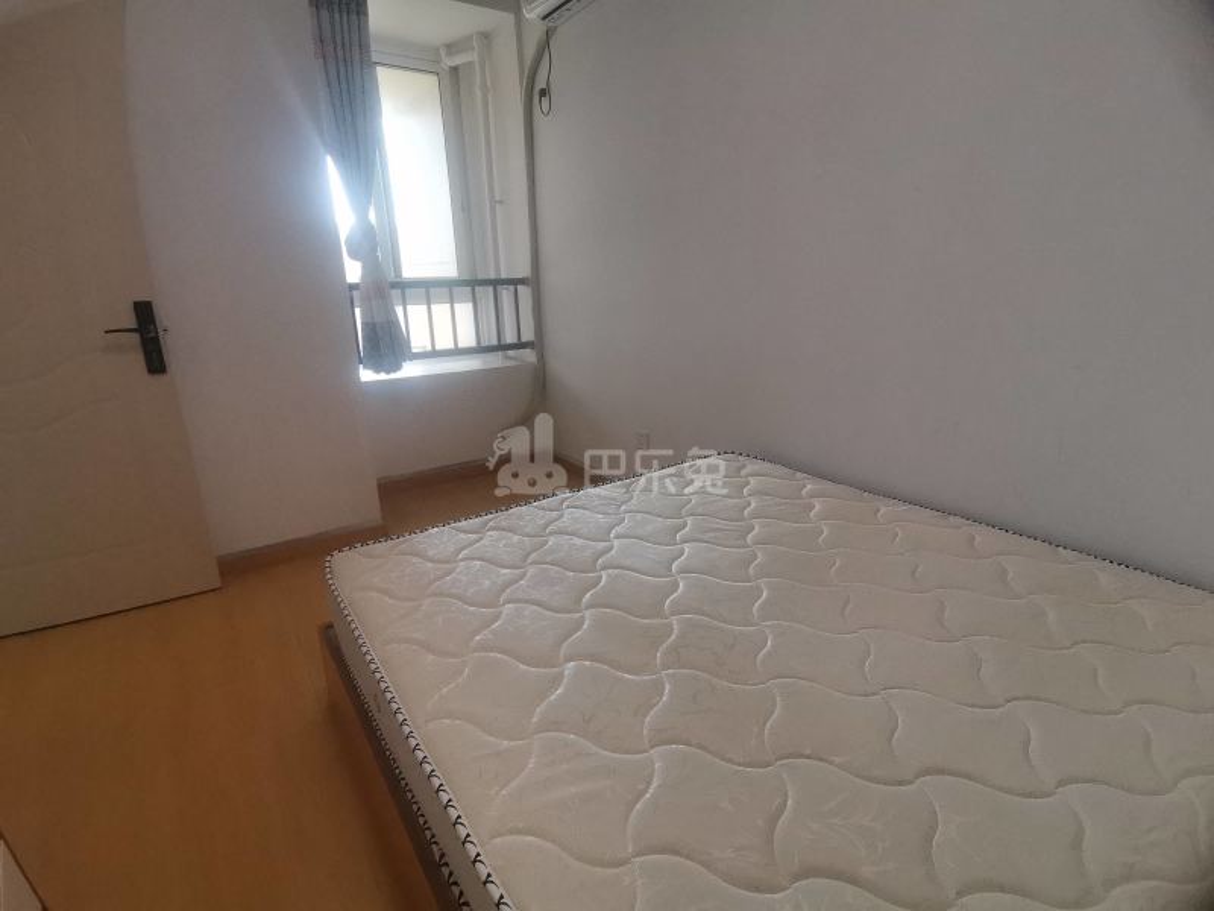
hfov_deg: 91.0
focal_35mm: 17
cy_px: 456
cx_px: 607
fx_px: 596
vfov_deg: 74.7
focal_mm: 1.78
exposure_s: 1/100
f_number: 2.4
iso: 64
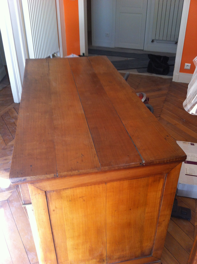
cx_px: 98
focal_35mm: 35
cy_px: 132
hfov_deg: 40.6
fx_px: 266
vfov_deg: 52.7
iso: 100
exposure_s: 1/17
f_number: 2.8
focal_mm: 3.85
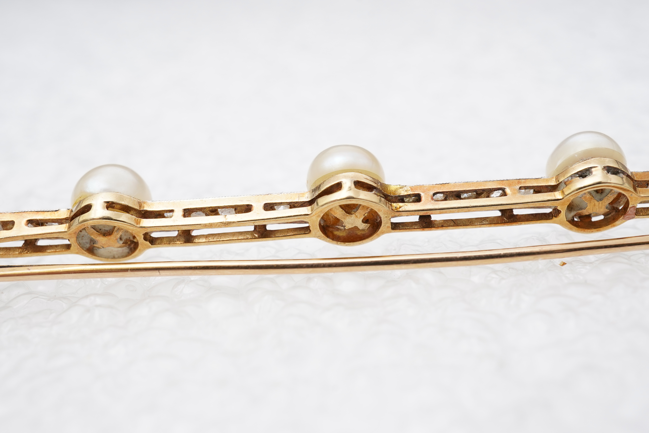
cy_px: 216
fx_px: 811
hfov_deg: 43.6
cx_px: 324
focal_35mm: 45
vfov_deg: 29.9
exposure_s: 1/125
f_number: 18
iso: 400
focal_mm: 30
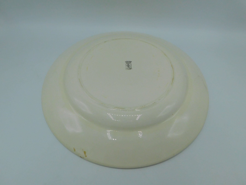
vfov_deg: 58.9
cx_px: 123
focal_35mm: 23
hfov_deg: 73.9
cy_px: 92
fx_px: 163
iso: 125
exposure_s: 1/800
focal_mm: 4
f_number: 3
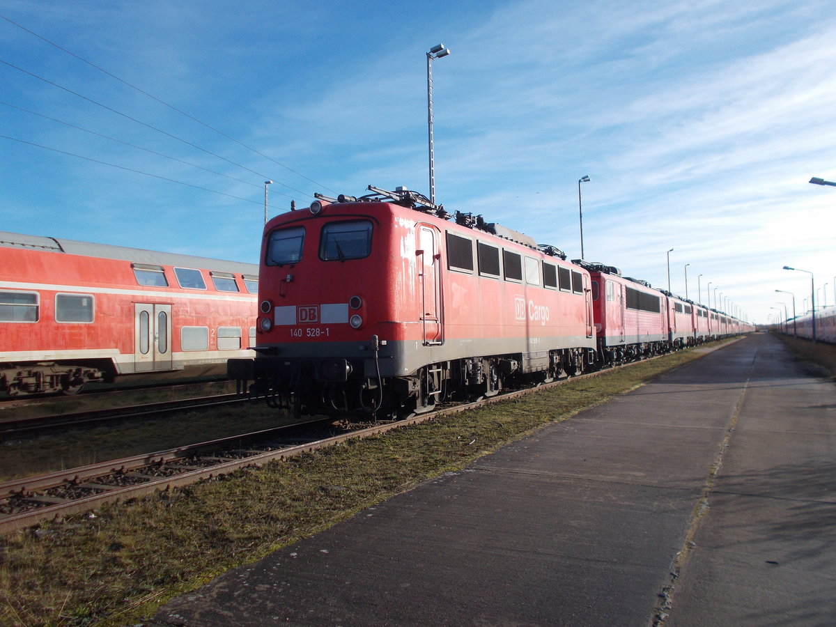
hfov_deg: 60.0
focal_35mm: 30
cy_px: 314
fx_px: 725
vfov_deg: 46.8
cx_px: 418
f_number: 8.6
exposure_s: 1/125
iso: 80
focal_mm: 5.3
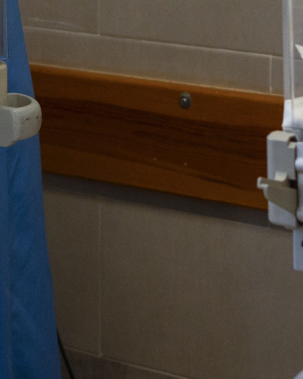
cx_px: 49
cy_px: -73
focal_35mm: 205
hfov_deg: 7.5
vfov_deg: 9.3
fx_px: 2297
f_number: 4
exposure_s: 1/200
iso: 640
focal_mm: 35
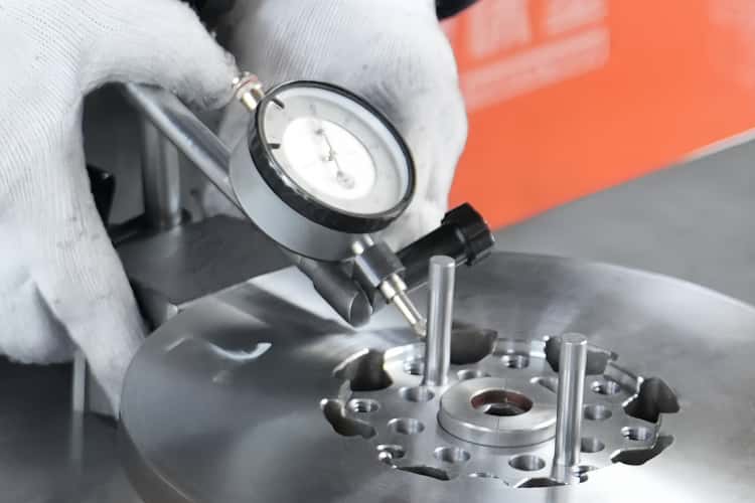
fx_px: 923
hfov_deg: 44.5
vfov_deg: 30.5
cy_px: 252
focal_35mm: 44
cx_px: 378
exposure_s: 1/125
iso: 2500
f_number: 4
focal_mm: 44
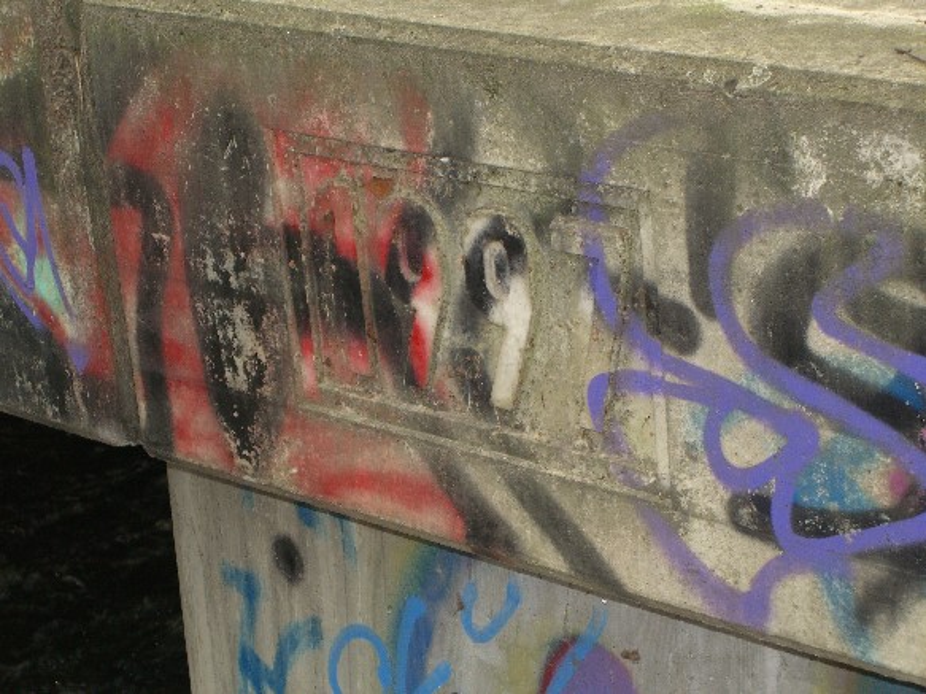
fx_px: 3049
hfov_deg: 17.3
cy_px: 347
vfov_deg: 13.0
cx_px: 463
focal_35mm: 114
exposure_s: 1/60
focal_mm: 23.7
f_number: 5.1
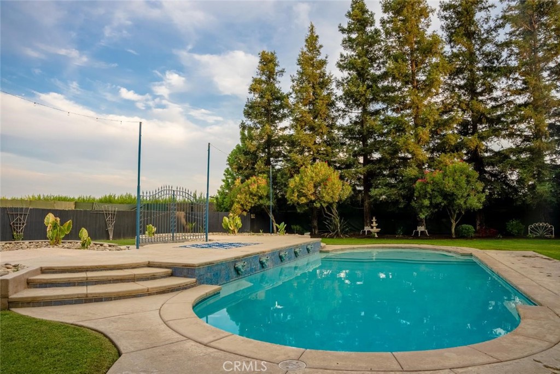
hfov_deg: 73.7
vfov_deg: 53.1
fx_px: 373
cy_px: 187
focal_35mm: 24
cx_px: 280
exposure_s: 1/400
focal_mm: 24
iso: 125
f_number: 10
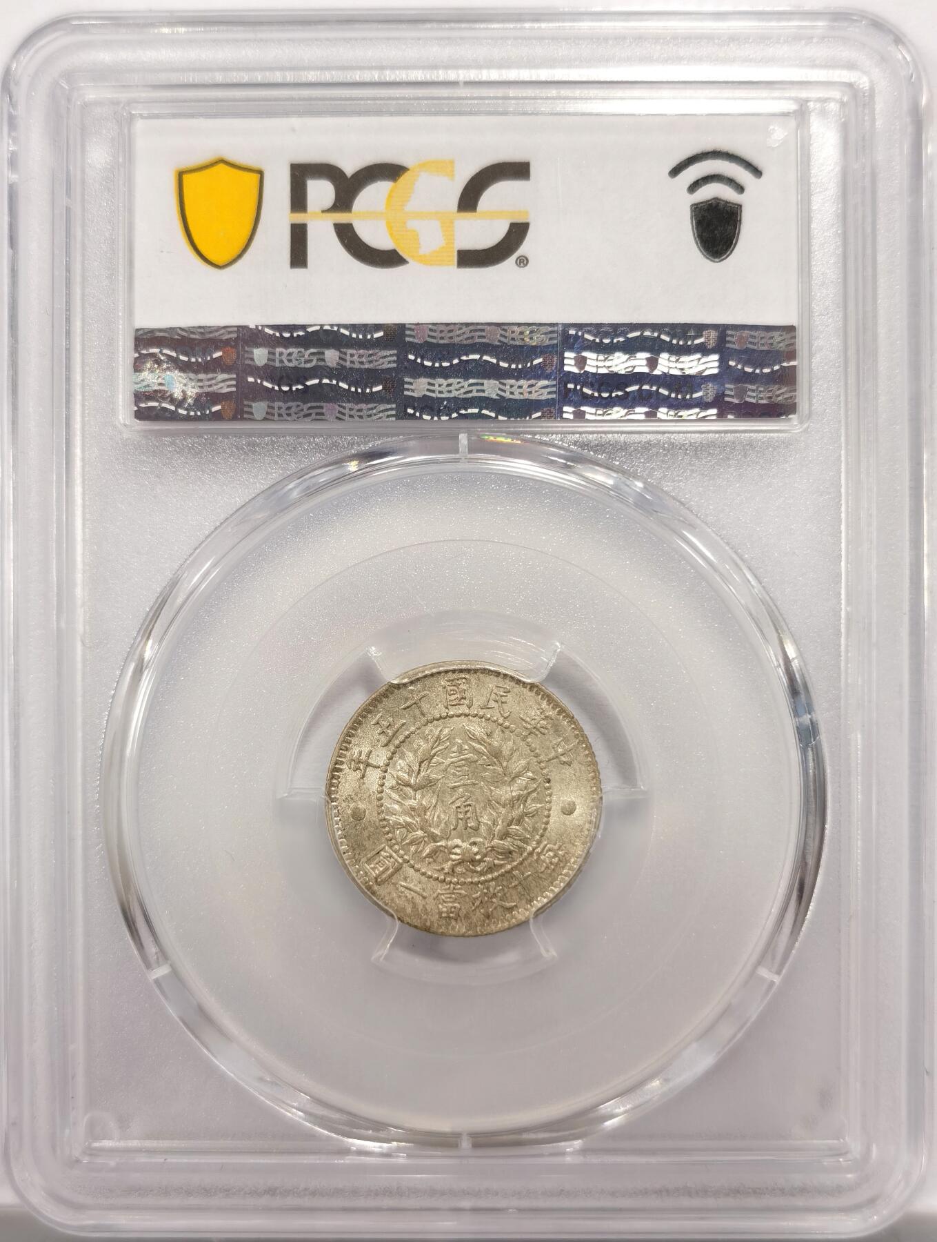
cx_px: 468
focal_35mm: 54
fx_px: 1941
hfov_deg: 27.1
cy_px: 621
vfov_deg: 35.5
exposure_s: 1/100
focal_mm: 5.56
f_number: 16
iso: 100
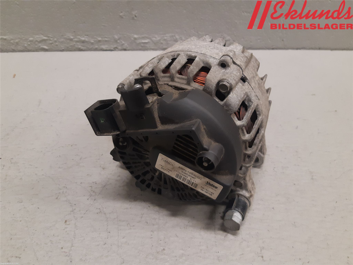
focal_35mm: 26
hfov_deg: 67.3
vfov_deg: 53.1
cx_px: 176
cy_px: 132
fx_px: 265
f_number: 1.7
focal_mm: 3.93
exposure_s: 1/50
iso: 160
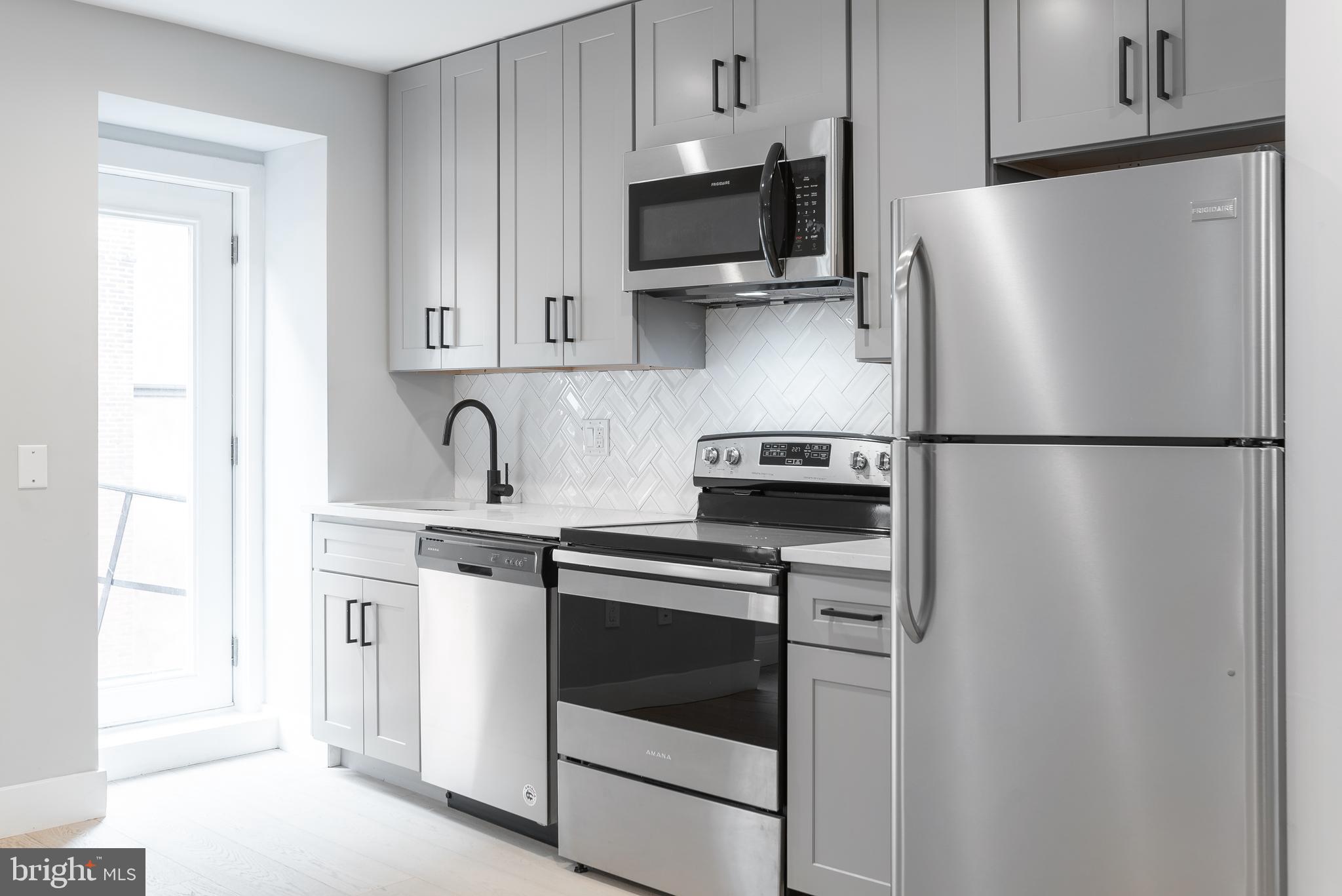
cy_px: 448
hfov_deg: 54.4
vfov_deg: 37.9
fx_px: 1305
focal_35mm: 35
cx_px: 671
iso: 160
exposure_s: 1/4
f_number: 8
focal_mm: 35
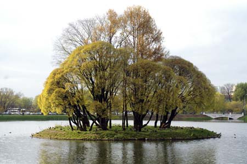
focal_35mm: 75
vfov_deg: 18.1
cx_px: 124
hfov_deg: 27.0
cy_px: 82
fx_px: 514
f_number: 11
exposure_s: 1/640
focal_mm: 50
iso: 1600
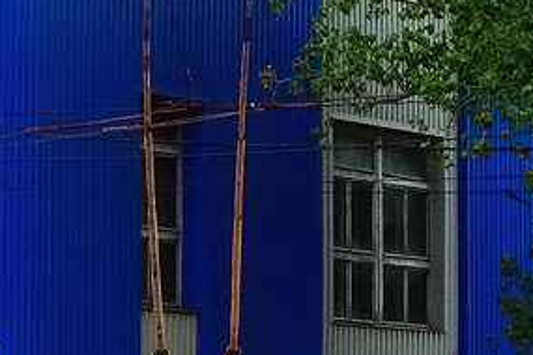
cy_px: 409
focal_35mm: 177
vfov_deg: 7.7
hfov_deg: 11.6
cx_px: 157
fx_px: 2620
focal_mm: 15.64
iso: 160
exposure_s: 1/500
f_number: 3.2
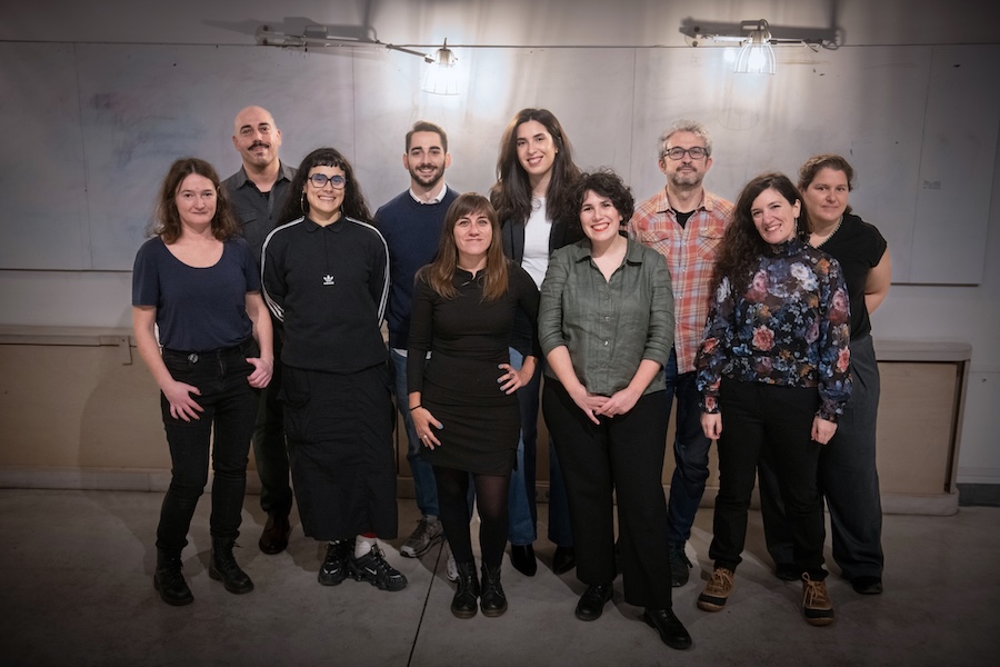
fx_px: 1222
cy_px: 334
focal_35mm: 44
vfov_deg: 30.5
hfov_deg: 44.5
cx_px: 500
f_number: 3.5
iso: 3200
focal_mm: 44
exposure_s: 1/250
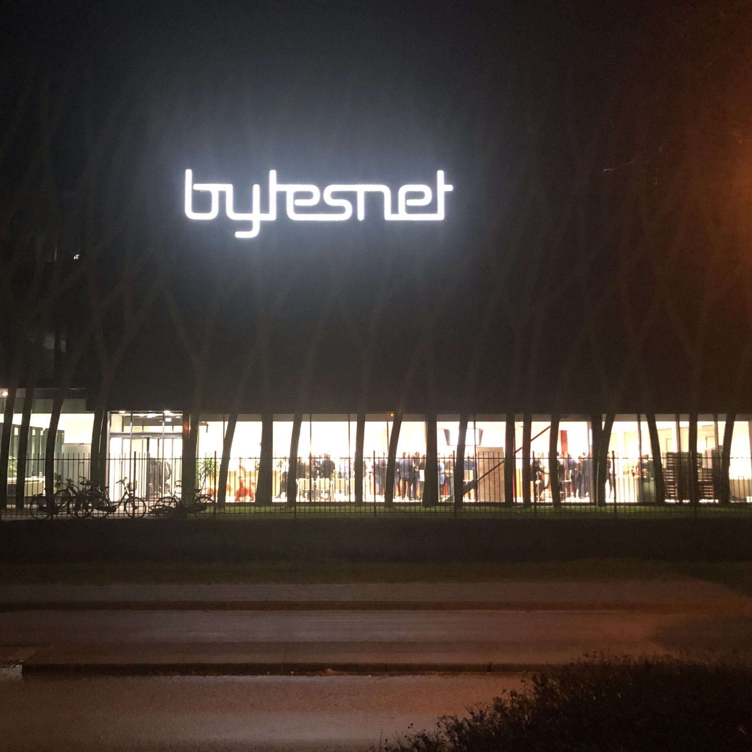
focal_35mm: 34
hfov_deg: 48.3
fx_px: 836
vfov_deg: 48.4
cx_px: 318
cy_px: 384
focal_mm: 3.99
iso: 100
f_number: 1.8
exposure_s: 1/5
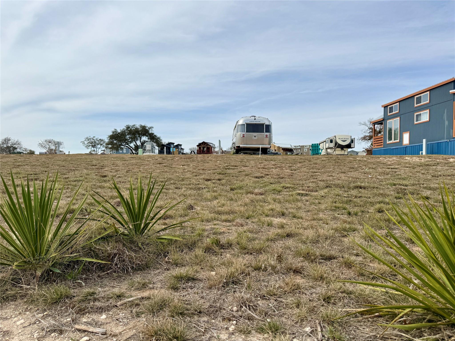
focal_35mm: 24
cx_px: 228
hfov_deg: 71.6
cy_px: 170
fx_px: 315
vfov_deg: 56.8
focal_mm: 6.76
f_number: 1.78
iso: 80
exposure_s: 1/6711
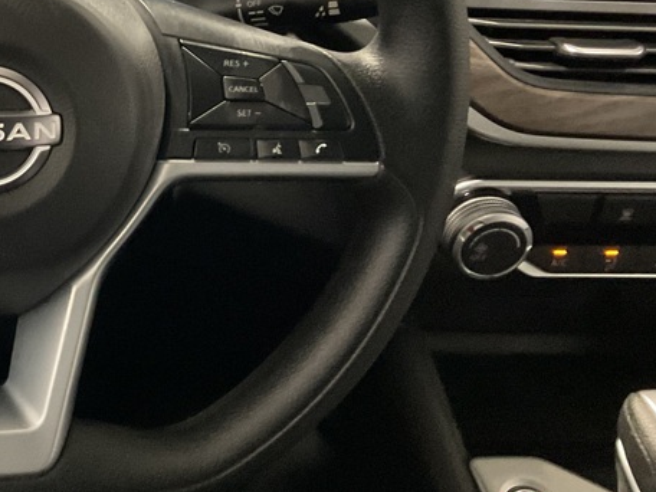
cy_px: 62
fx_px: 1156
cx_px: -6
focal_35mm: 61
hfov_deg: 29.5
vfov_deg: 23.5
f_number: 1.8
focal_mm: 3
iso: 400
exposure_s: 1/25
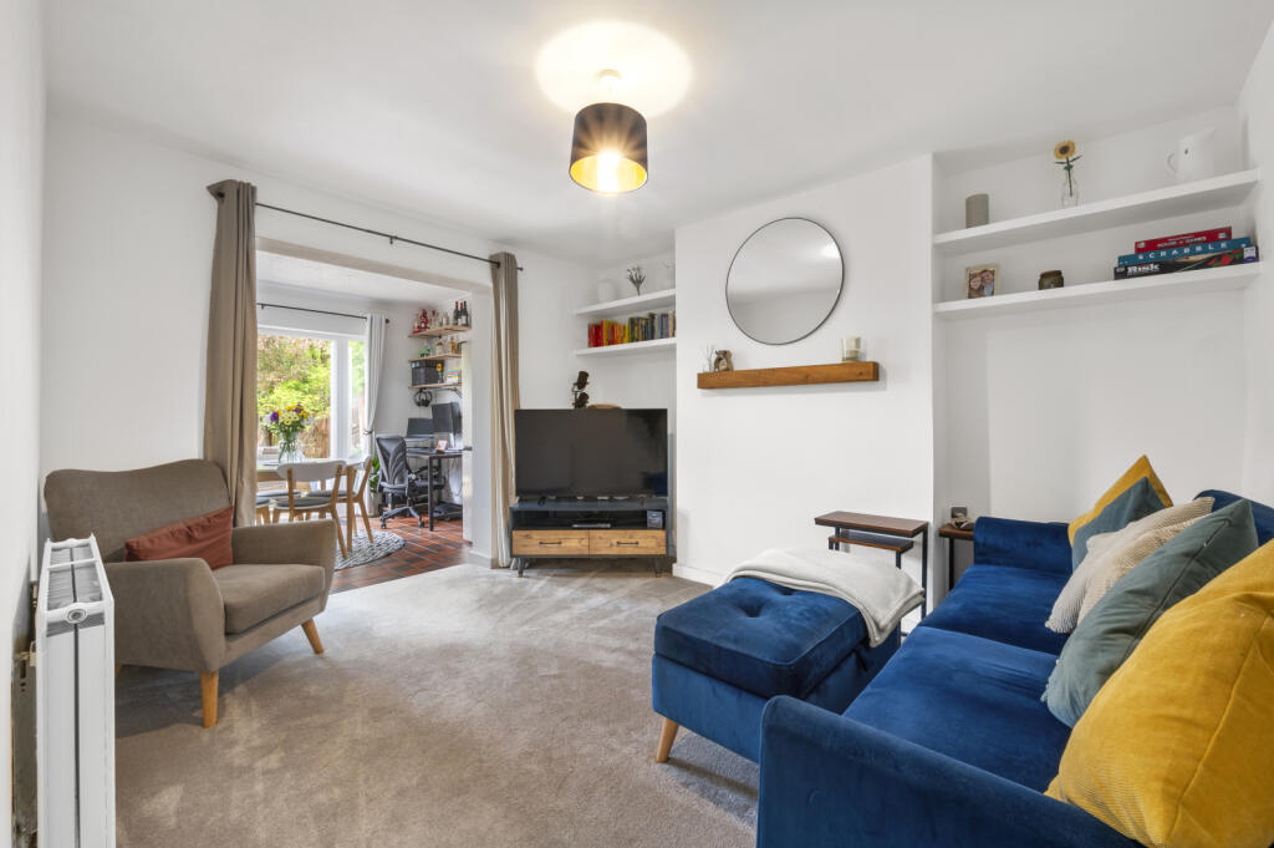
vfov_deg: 81.1
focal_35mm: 14
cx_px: 637
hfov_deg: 104.3
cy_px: 424
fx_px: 495
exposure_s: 3
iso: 200
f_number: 16
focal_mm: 14
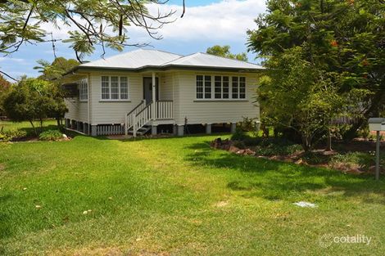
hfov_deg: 55.1
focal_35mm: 34
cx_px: 192
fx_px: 369
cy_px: 128
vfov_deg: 38.3
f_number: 11
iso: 100
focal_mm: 23
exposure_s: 1/200
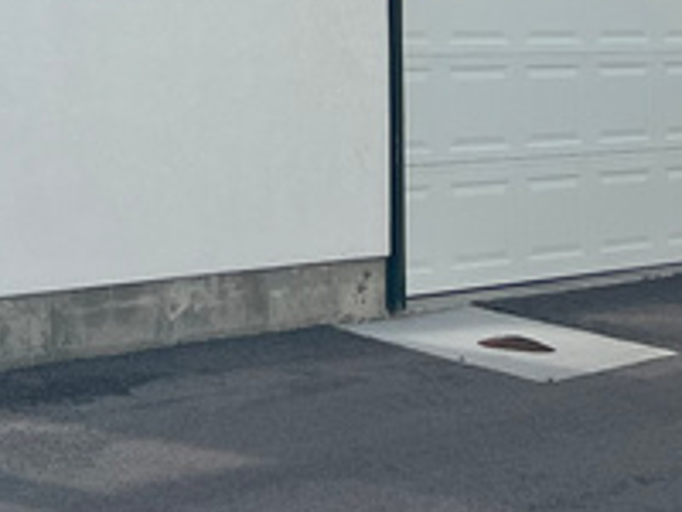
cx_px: -41
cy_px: -324
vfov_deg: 10.6
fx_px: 2620
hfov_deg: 14.5
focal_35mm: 133
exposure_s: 1/4274
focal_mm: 5.7
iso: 50
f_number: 1.5
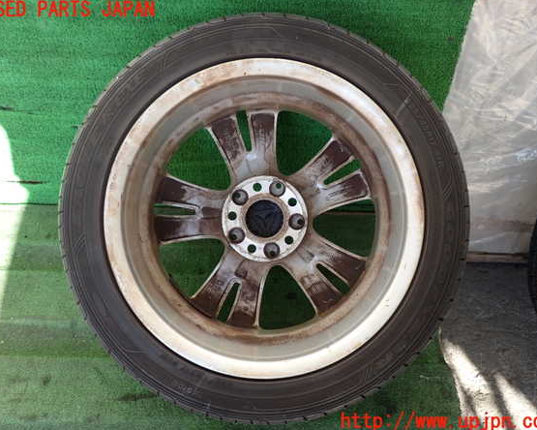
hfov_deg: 47.9
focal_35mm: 38
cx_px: 269
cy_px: 216
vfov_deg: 39.2
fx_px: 604
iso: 160
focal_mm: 6.37
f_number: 2.5
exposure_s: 1/125
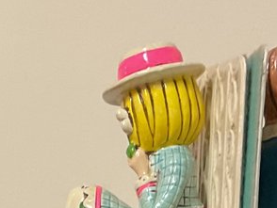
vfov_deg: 9.2
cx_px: 26
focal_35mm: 149
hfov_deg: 13.1
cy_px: 458
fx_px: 1193
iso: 200
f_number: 1.8
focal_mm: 3
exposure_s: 1/40
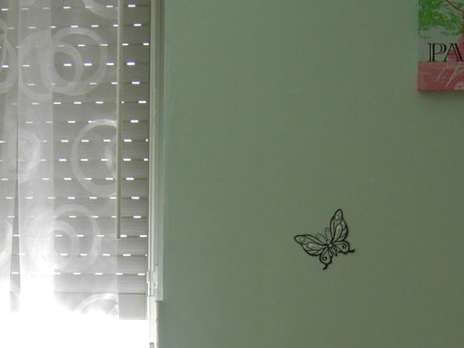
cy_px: 522
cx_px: 260
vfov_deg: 12.4
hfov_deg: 17.3
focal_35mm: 114
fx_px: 1528
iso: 50
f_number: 2.7
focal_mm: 7.5
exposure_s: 1/16.4
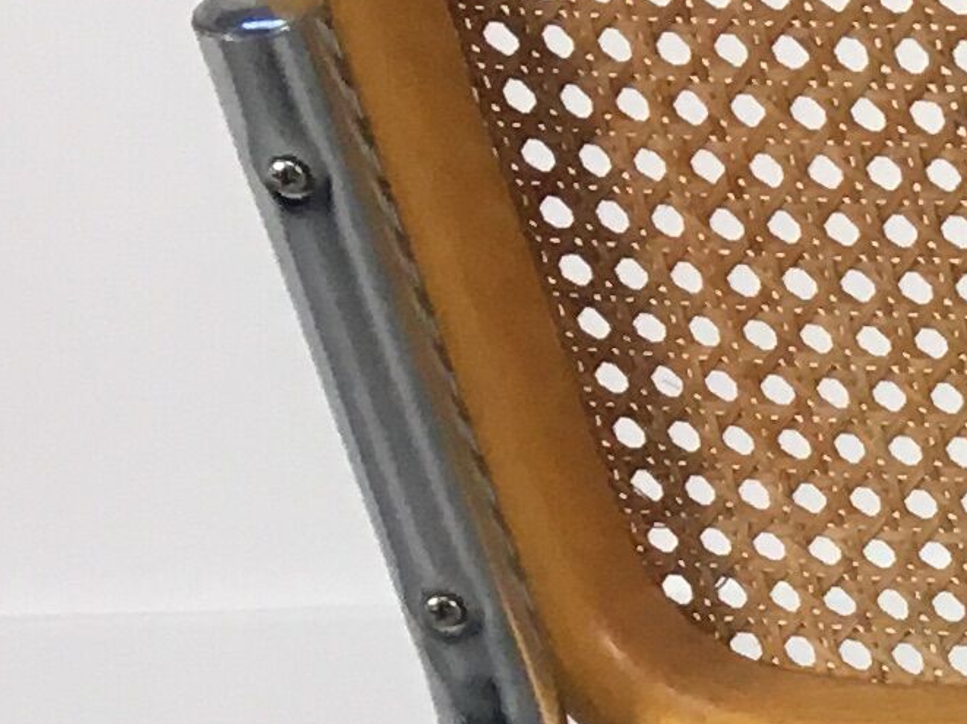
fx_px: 4942
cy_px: 1188
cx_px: 2913
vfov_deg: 8.2
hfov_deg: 9.0
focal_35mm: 177
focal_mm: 4.15
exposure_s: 1/33
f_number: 2.2
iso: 32
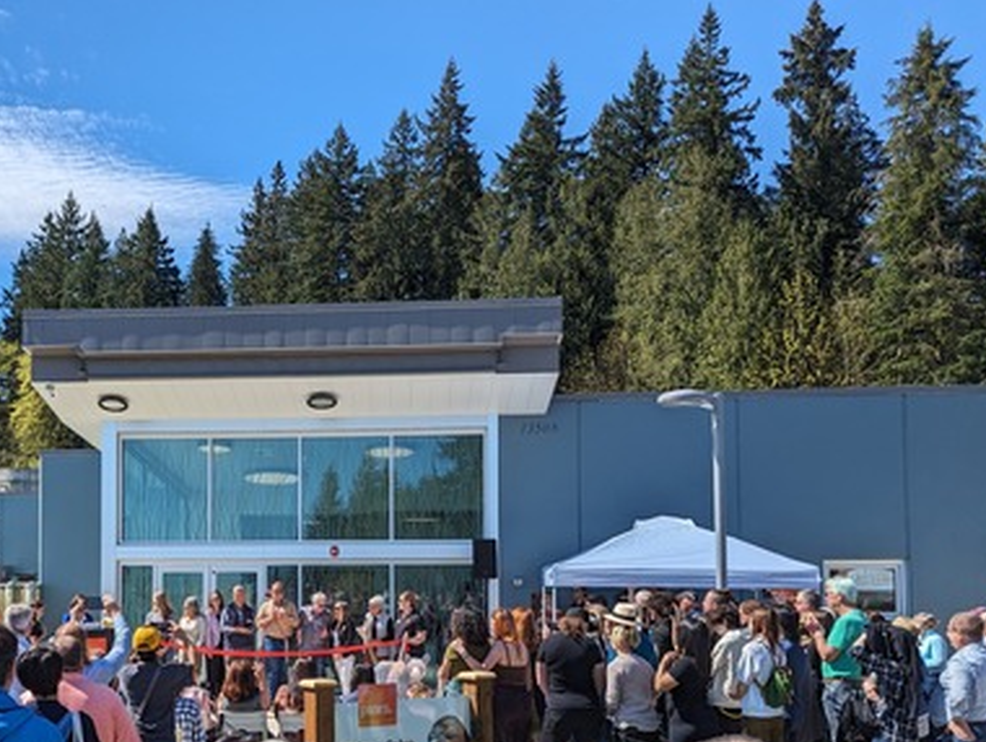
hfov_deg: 50.1
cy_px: 549
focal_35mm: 36
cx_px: 309
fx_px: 1027
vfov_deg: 38.8
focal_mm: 6.81
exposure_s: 1/2632
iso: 43
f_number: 1.85
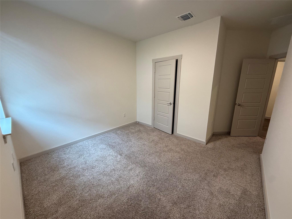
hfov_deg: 102.1
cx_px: 146
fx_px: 118
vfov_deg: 85.7
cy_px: 110
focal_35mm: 14
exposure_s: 1/60
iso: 200
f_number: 2.2
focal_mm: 2.22
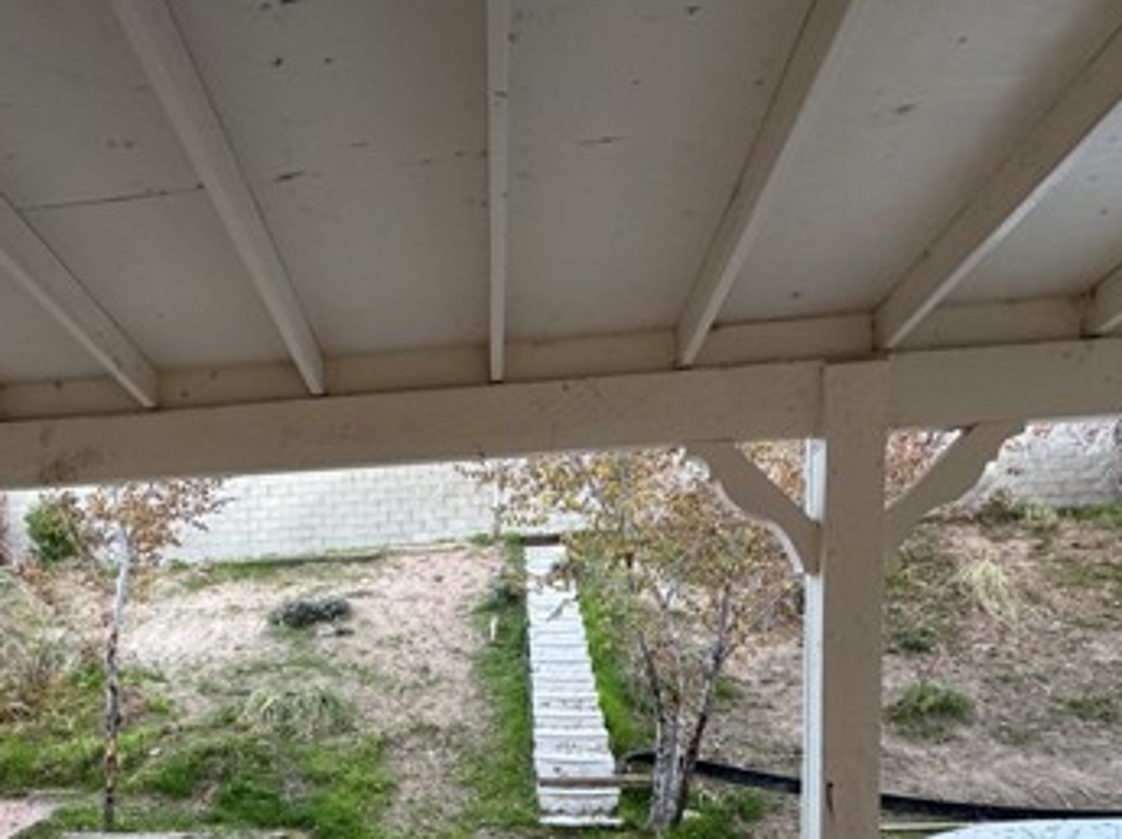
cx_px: 377
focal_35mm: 26
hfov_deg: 65.6
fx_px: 842
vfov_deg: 48.2
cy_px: 735
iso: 320
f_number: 2.2
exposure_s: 1/120
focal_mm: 2.22
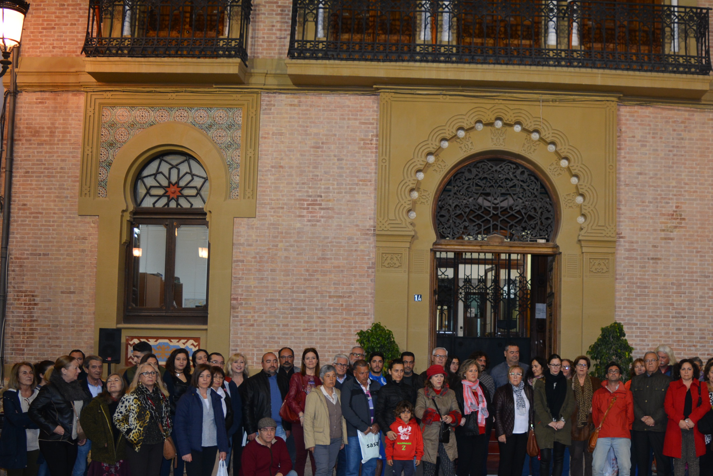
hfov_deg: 49.6
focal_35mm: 38
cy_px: 331
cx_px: 486
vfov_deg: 34.7
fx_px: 753
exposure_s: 1/60
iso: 400
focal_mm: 18
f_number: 3.5
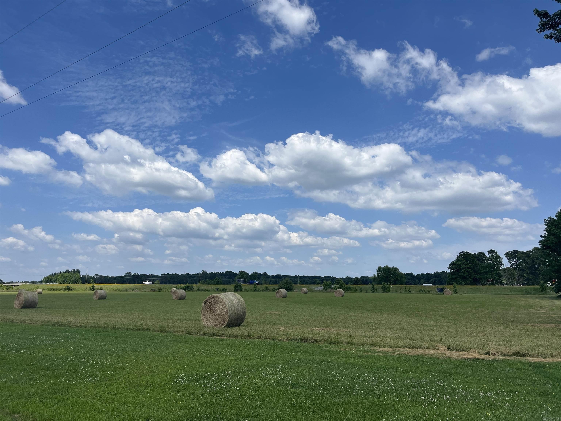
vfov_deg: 53.1
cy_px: 210
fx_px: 421
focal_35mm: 26
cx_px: 280
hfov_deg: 67.3
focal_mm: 5.1
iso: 50
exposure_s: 1/6173
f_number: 1.6
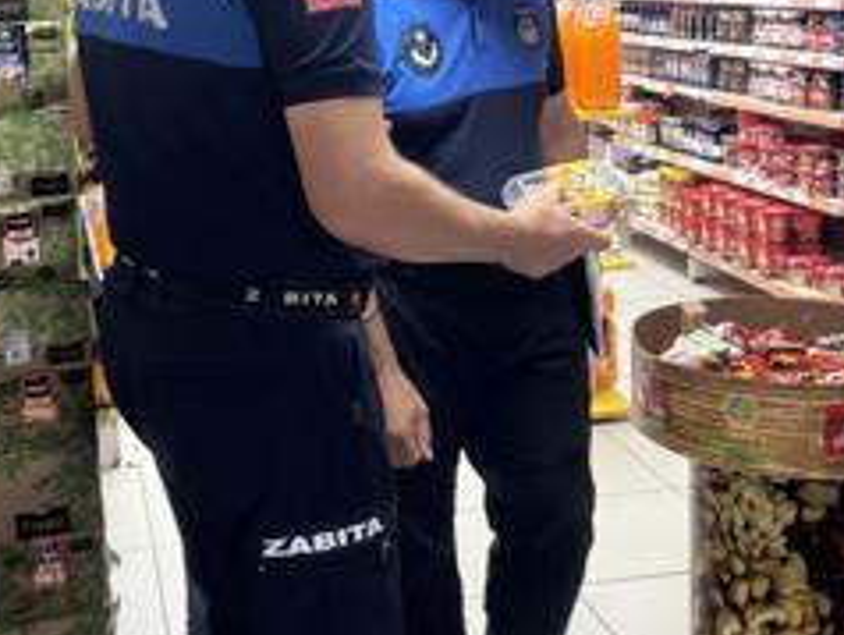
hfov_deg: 34.6
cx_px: 291
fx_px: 1342
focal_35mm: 55
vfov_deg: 26.3
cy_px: 170
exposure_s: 1/50
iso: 160
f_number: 1.78
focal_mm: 6.76
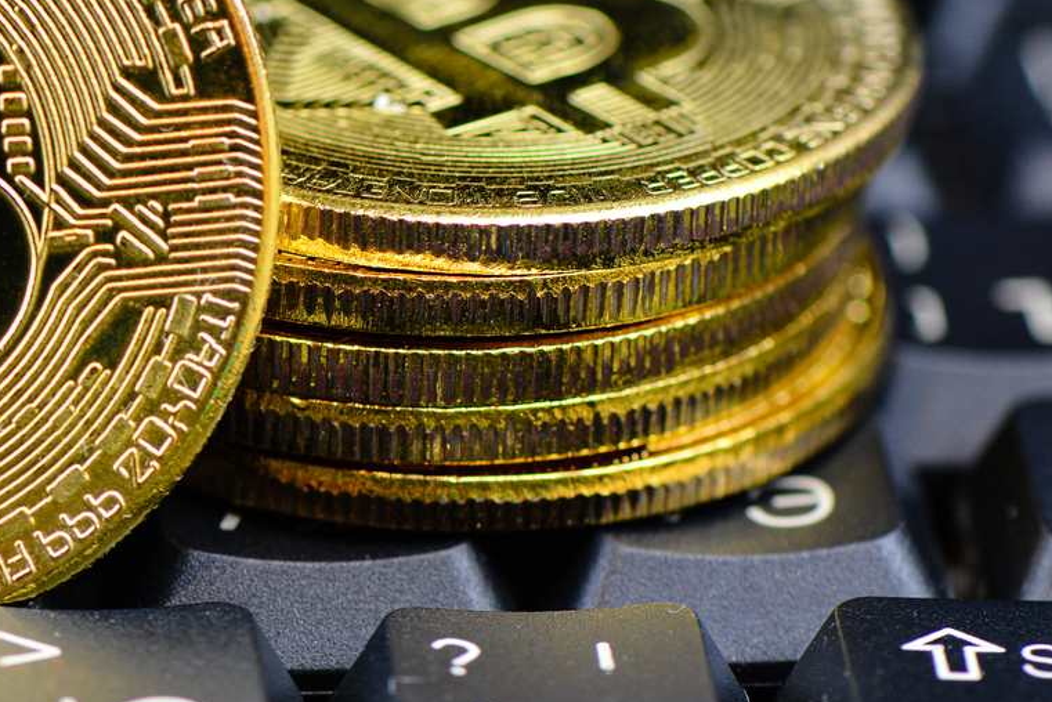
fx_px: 8068
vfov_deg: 5.0
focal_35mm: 276
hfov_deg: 7.5
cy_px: 5
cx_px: 301
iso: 200
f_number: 6.3
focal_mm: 105
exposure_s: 1/15
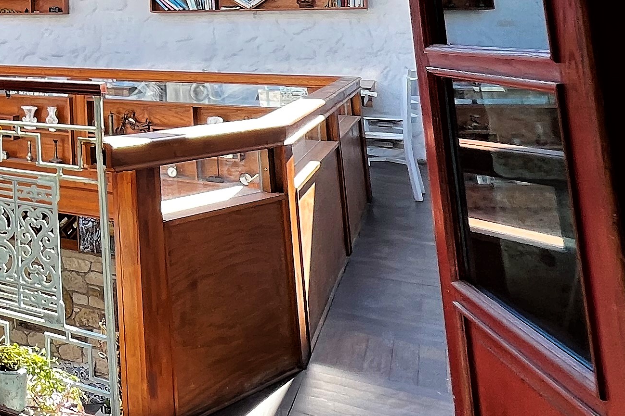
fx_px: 729
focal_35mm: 42
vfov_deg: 28.0
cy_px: -81
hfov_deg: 33.0
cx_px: -205
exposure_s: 1/124
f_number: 1.8
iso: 32
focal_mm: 1.57
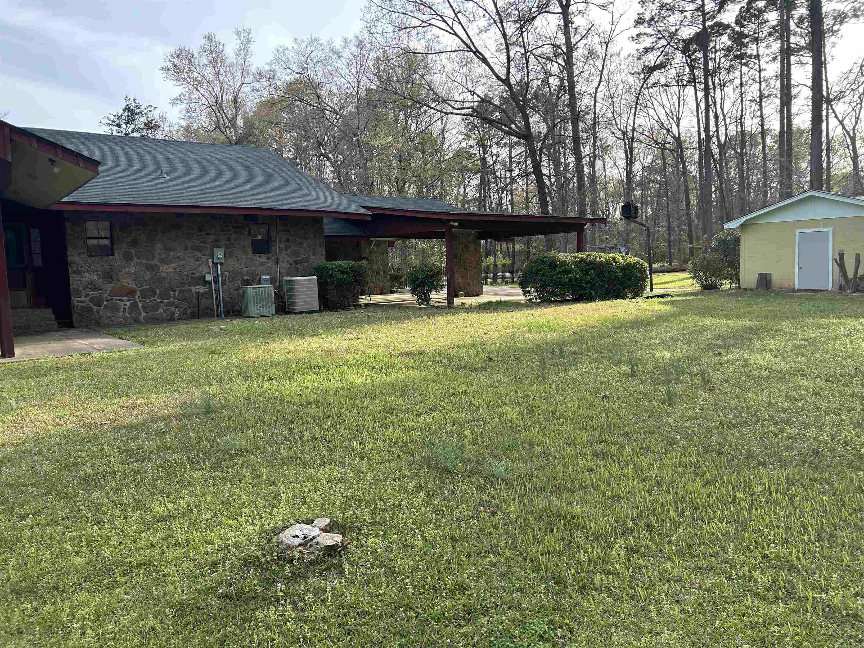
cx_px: 432
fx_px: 649
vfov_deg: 53.1
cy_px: 324
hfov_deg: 67.3
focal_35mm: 26
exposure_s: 1/597
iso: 50
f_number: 1.5
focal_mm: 5.7
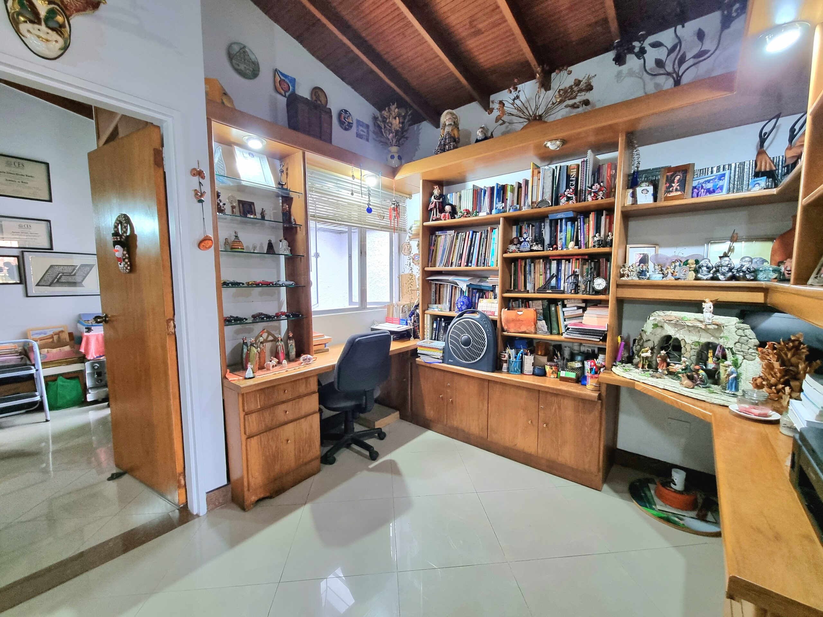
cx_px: 412
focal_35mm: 13
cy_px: 308
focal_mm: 2.2
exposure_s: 1/30
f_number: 2.2
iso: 400
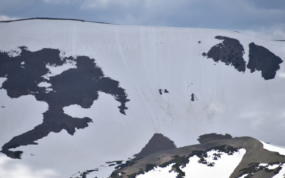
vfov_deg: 3.8
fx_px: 2664
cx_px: 144
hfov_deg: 6.1
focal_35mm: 343
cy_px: 91
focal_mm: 300
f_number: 7.1
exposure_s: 1/640
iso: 100
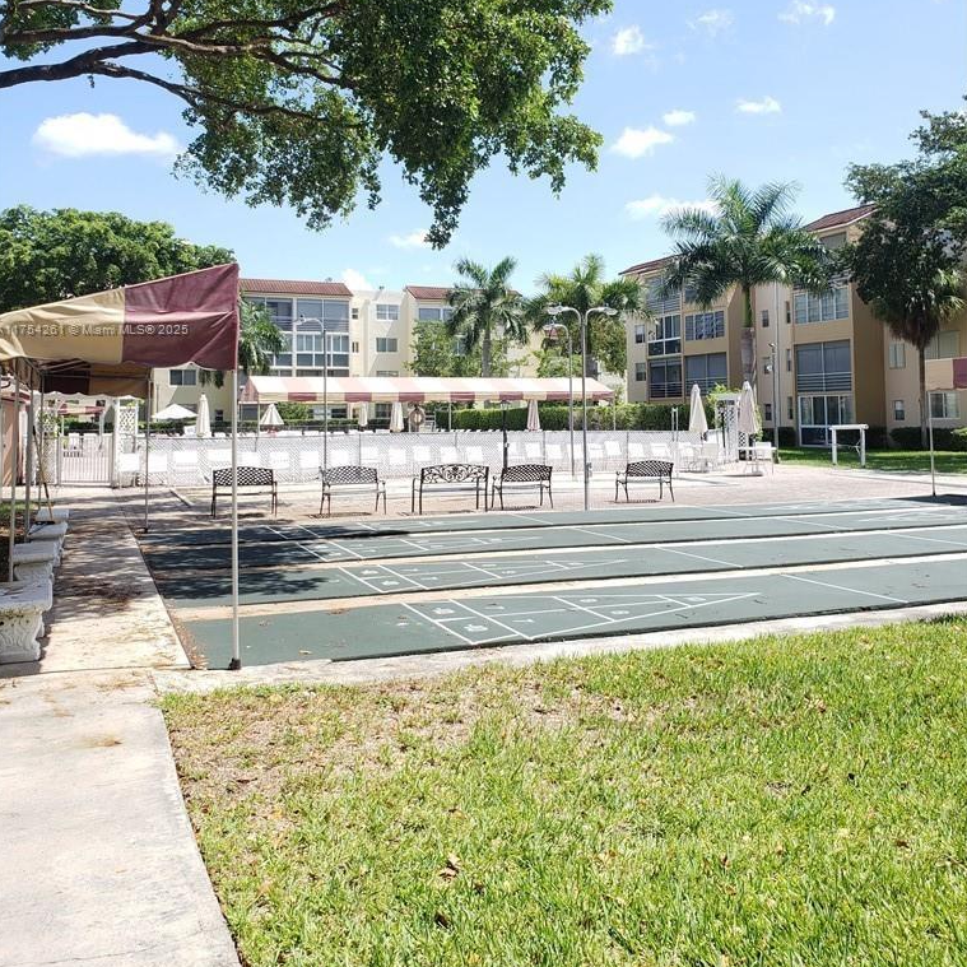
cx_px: 482
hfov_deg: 52.5
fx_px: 980
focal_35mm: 31
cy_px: 330
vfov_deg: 51.6
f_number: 2.4
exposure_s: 1/681
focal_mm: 4.3
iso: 50
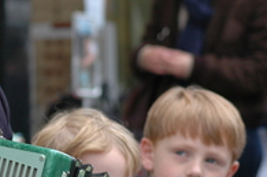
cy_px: 126
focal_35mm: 319
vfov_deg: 4.3
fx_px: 2360
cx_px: 7
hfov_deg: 6.5
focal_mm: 90
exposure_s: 1/400
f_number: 5
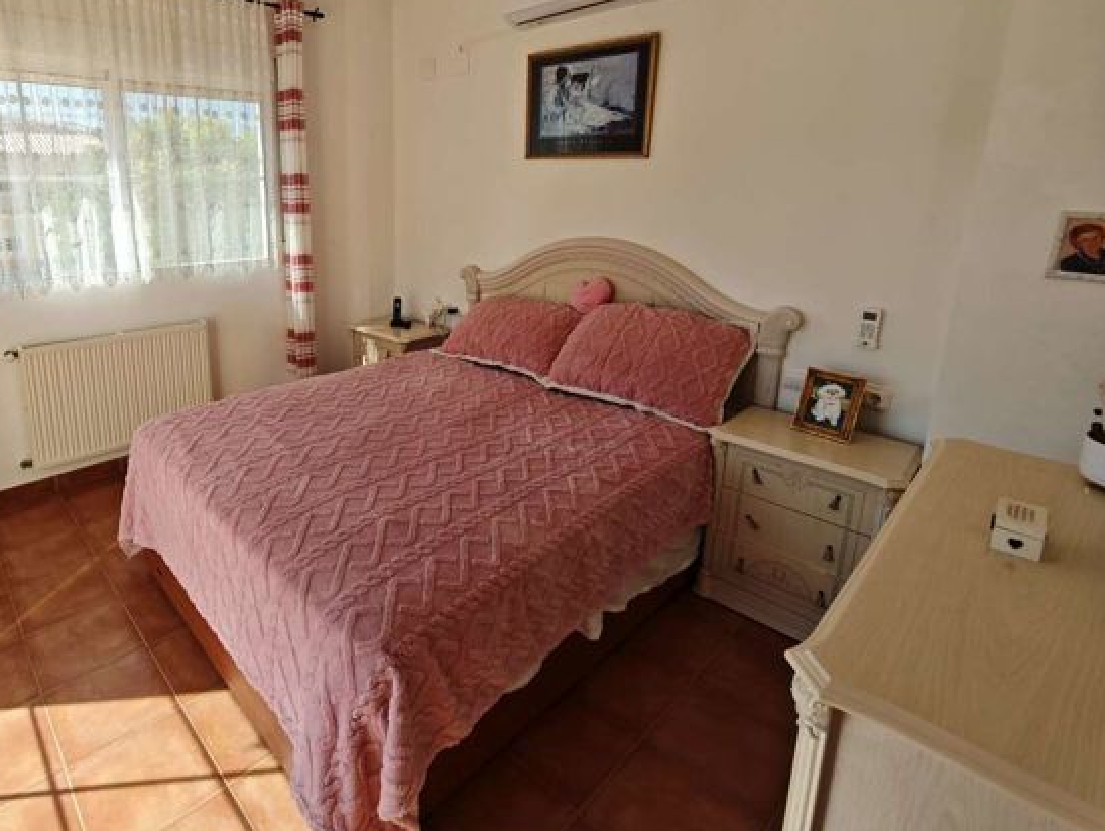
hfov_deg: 85.6
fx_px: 575
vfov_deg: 70.7
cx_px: 400
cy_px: 319
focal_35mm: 18
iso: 50
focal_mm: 2.16
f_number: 2.2
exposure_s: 1/134
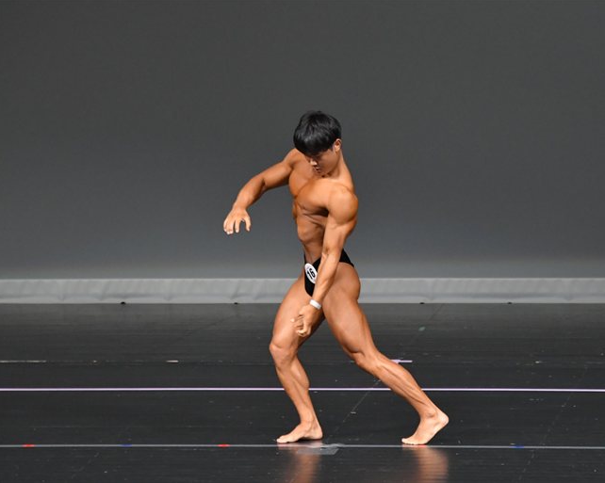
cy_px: 241
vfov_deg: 4.5
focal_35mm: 340
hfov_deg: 5.7
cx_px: 346
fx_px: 6085
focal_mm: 200
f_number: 5.6
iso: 4000
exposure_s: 1/400
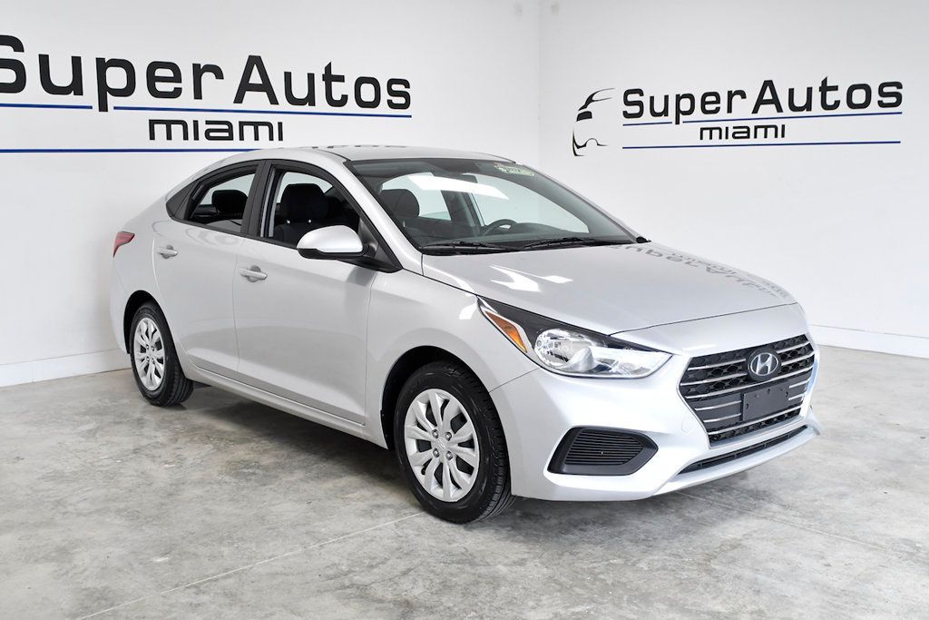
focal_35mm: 36
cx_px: 464
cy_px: 310
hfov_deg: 53.1
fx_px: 929
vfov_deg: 36.9
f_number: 4.5
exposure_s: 1/800
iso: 1250
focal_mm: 24
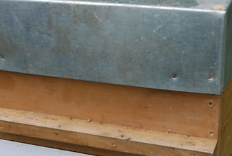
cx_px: 107
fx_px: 504
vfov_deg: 17.2
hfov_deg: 25.9
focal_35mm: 78
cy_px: 157
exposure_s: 1/60
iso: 200
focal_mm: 22
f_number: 5.6
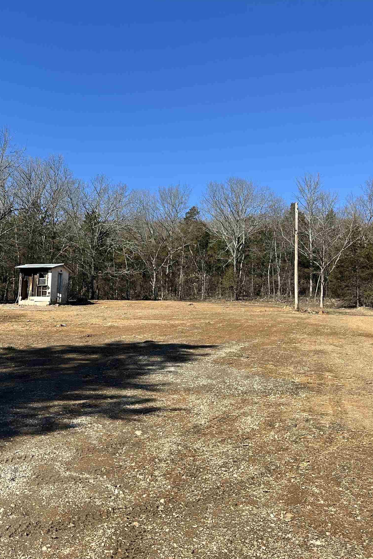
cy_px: 283
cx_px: 134
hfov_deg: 38.6
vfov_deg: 55.8
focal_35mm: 34
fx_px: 528
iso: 80
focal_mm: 6.86
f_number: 1.78
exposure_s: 1/3058
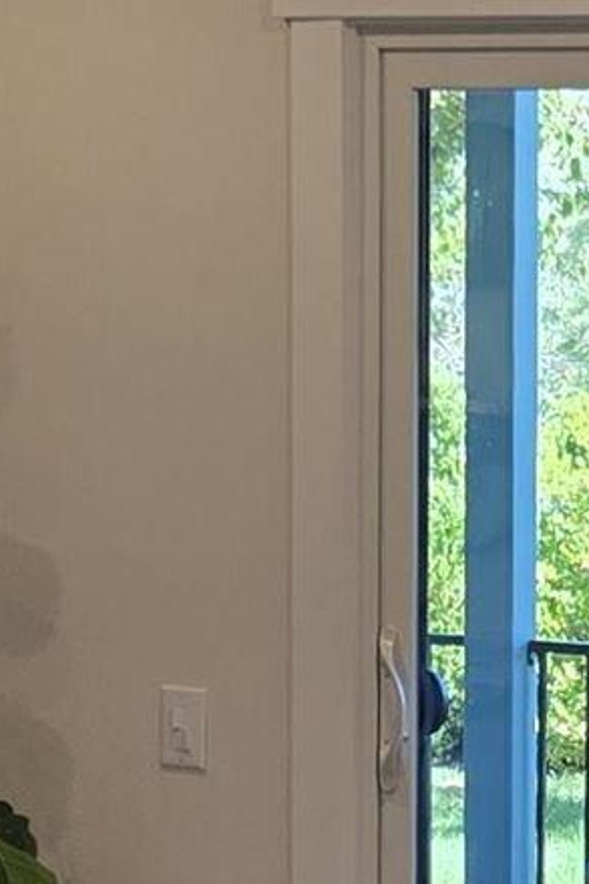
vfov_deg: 12.2
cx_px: 613
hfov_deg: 8.2
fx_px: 4101
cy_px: 884
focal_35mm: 167
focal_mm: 5.4
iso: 50
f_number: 1.8
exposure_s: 1/120
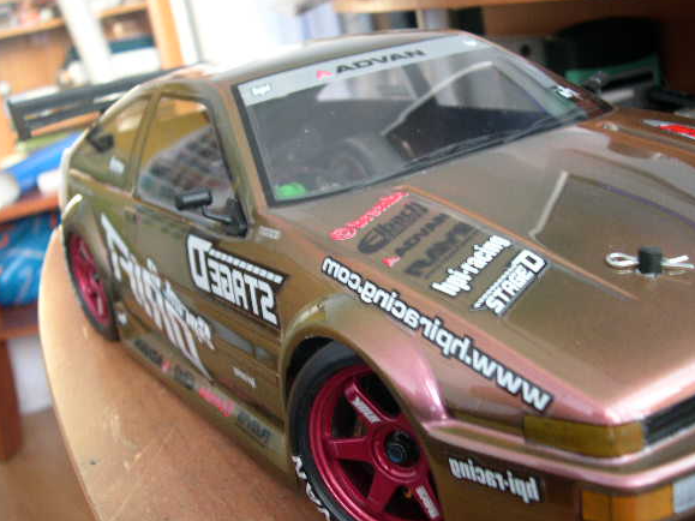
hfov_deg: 44.8
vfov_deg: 34.3
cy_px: 282
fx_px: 843
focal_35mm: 42
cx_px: 353
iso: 229
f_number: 2.8
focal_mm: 8
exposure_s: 1/4.8
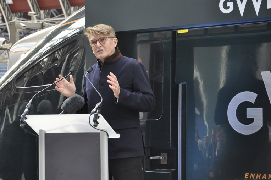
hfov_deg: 18.6
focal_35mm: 110
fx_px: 827
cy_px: 86
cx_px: 129
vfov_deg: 12.4
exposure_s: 1/125
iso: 1400
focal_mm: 70
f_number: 4.5
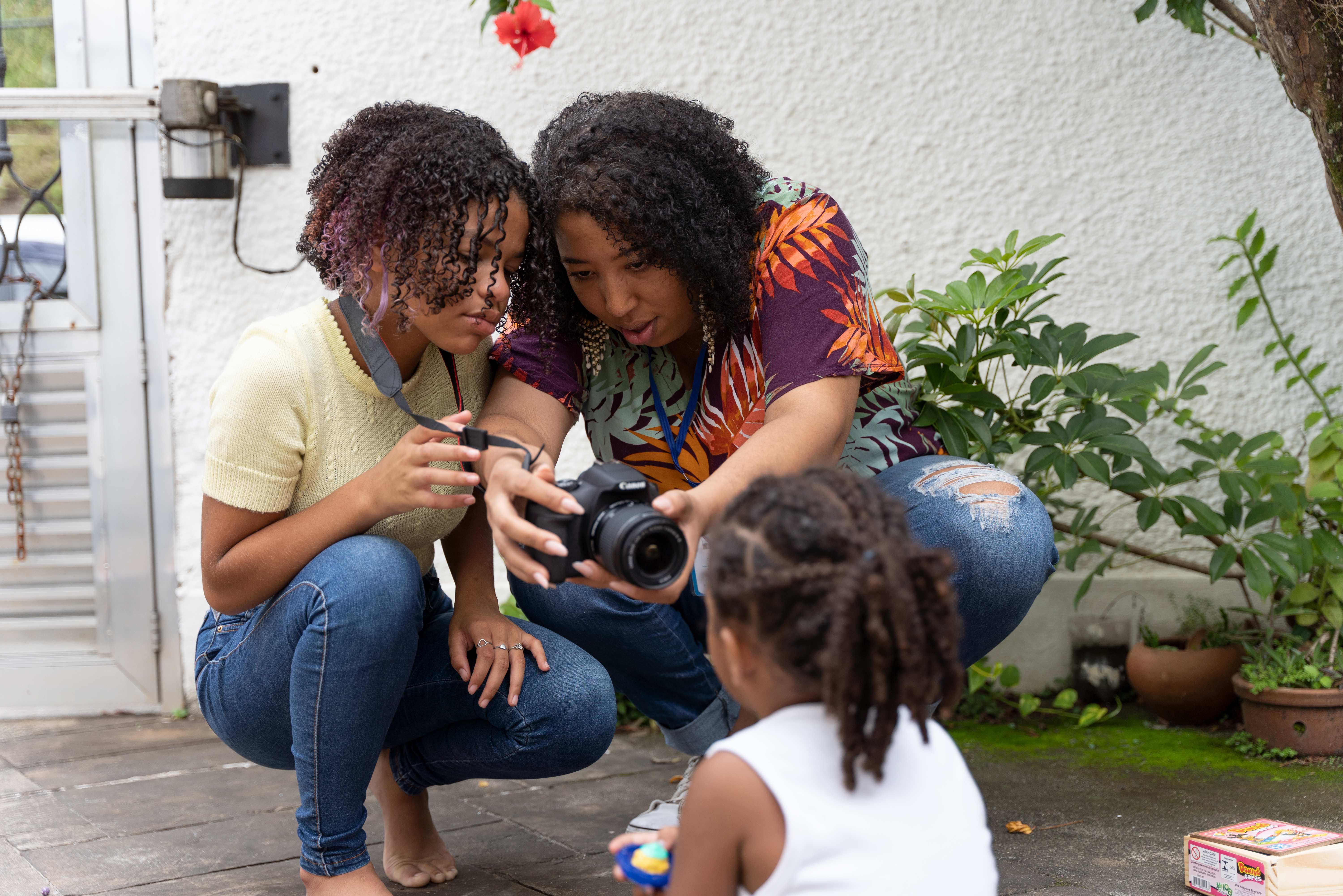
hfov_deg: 39.1
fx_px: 1891
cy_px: 448
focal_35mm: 51
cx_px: 672
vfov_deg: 26.6
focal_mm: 50.7
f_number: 2.8
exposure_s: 1/160
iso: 200
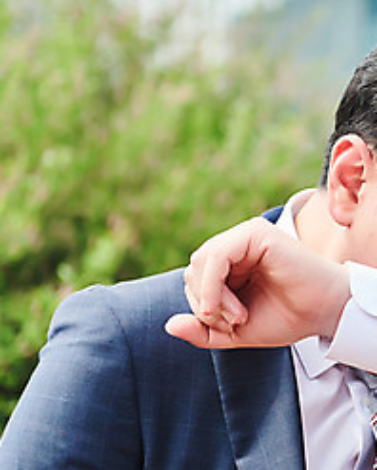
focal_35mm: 141
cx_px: 479
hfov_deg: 10.7
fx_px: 1964
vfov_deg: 13.7
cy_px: 249
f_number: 3.5
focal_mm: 62
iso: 200
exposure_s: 1/800
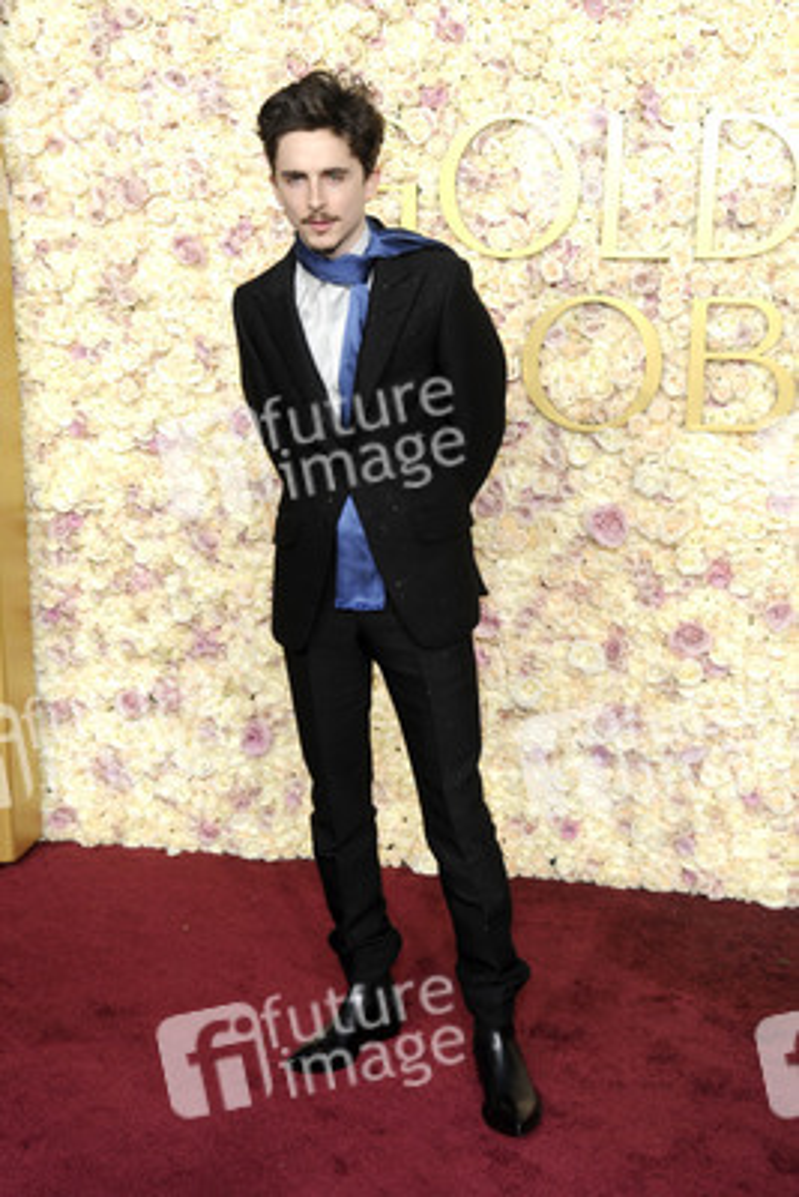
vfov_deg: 39.6
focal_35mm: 50
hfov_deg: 27.0
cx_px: 400
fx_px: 1663
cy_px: 598
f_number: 13
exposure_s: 1/250
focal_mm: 50
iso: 1000
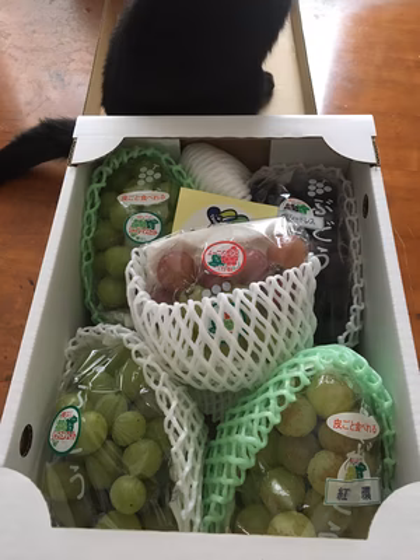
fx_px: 469
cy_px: 280
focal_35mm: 29
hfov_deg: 48.2
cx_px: 210
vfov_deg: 61.7
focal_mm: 4.15
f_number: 2.2
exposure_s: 1/30
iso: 160
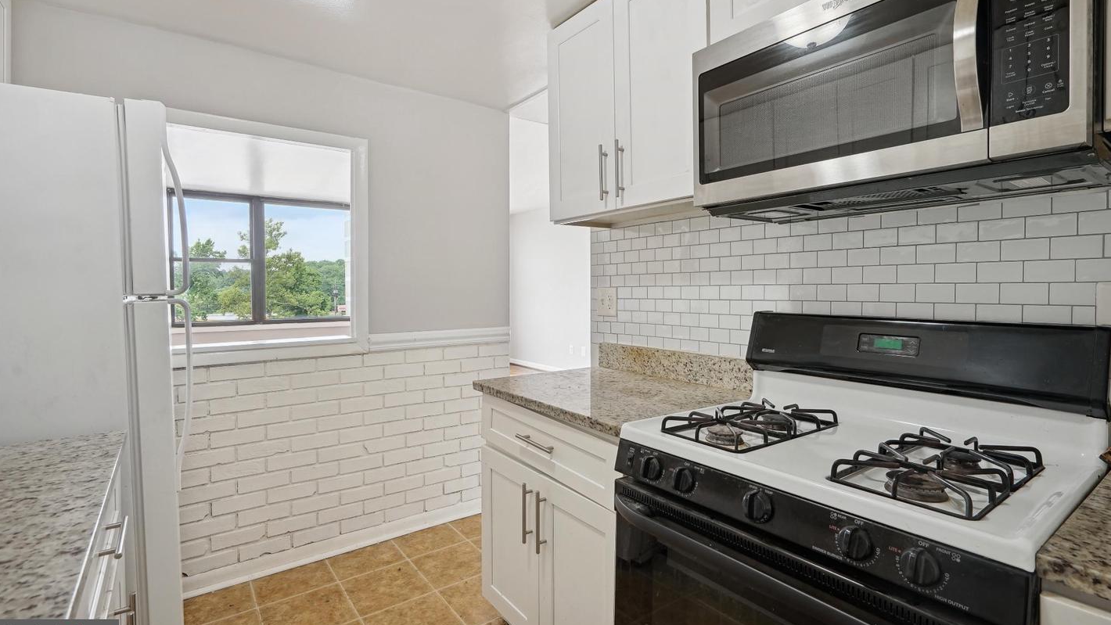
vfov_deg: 63.8
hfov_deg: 95.9
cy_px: 284
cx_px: 560
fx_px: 501
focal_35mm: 17
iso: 800
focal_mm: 16
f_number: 8
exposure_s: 1/25
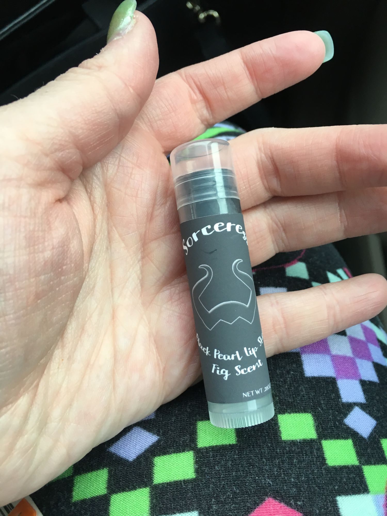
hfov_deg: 48.2
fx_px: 432
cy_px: 258
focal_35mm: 29
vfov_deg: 61.7
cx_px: 194
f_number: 2.2
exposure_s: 1/30
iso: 32
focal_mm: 4.15
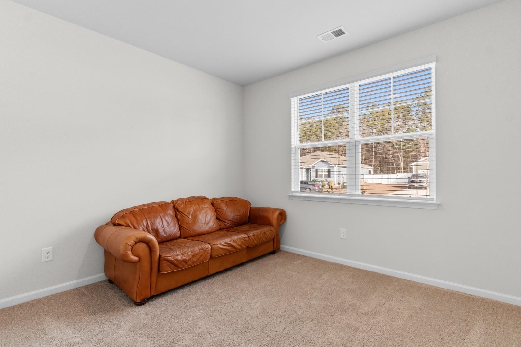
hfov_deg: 96.7
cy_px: 174
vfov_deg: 73.7
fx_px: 232
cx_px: 260
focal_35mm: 16
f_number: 4.8
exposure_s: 1/8
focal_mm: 11
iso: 100
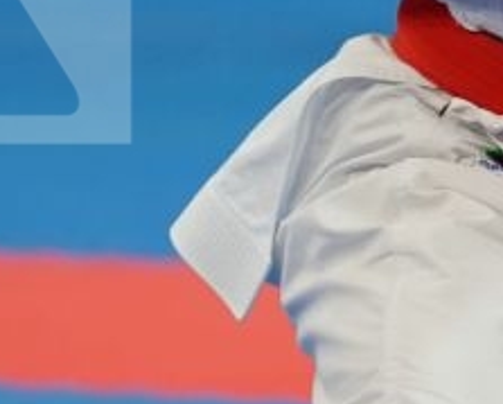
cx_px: 686
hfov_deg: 1.7
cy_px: -61
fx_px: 17127
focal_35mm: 1149
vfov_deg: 1.4
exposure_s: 1/500
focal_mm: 152
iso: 640
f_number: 2.8
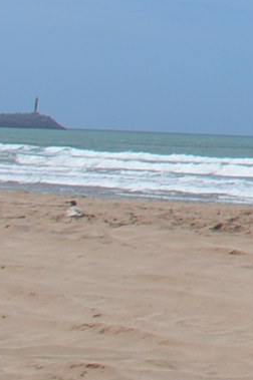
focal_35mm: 262
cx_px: 1470
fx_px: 2767
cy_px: -319
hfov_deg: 4.2
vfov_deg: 7.6
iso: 100
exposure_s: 1/400
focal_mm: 22
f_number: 10
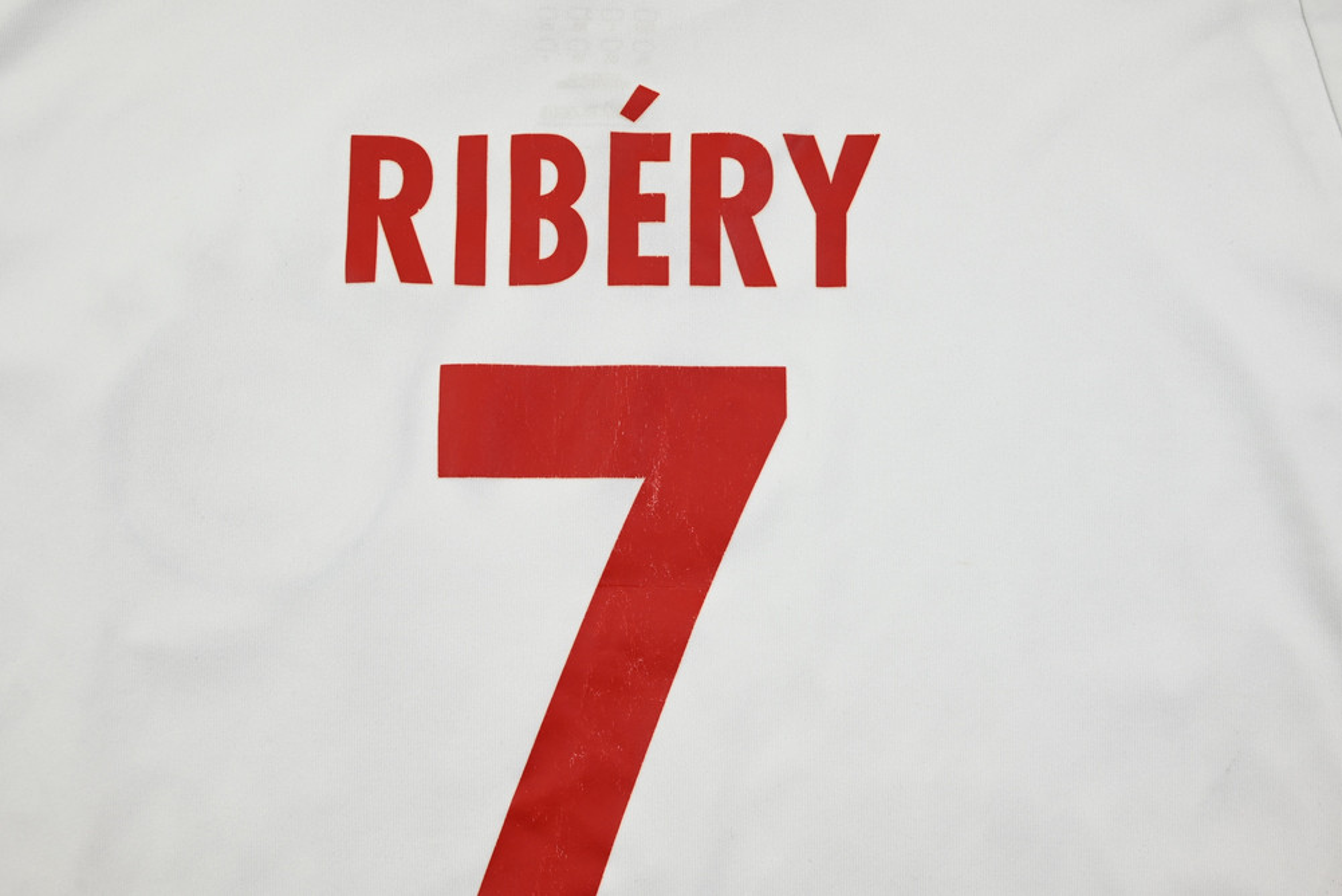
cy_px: 448
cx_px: 671
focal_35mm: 39
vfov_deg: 34.2
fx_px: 1454
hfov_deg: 49.5
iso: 200
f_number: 5.3
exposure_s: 1/125
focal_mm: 39
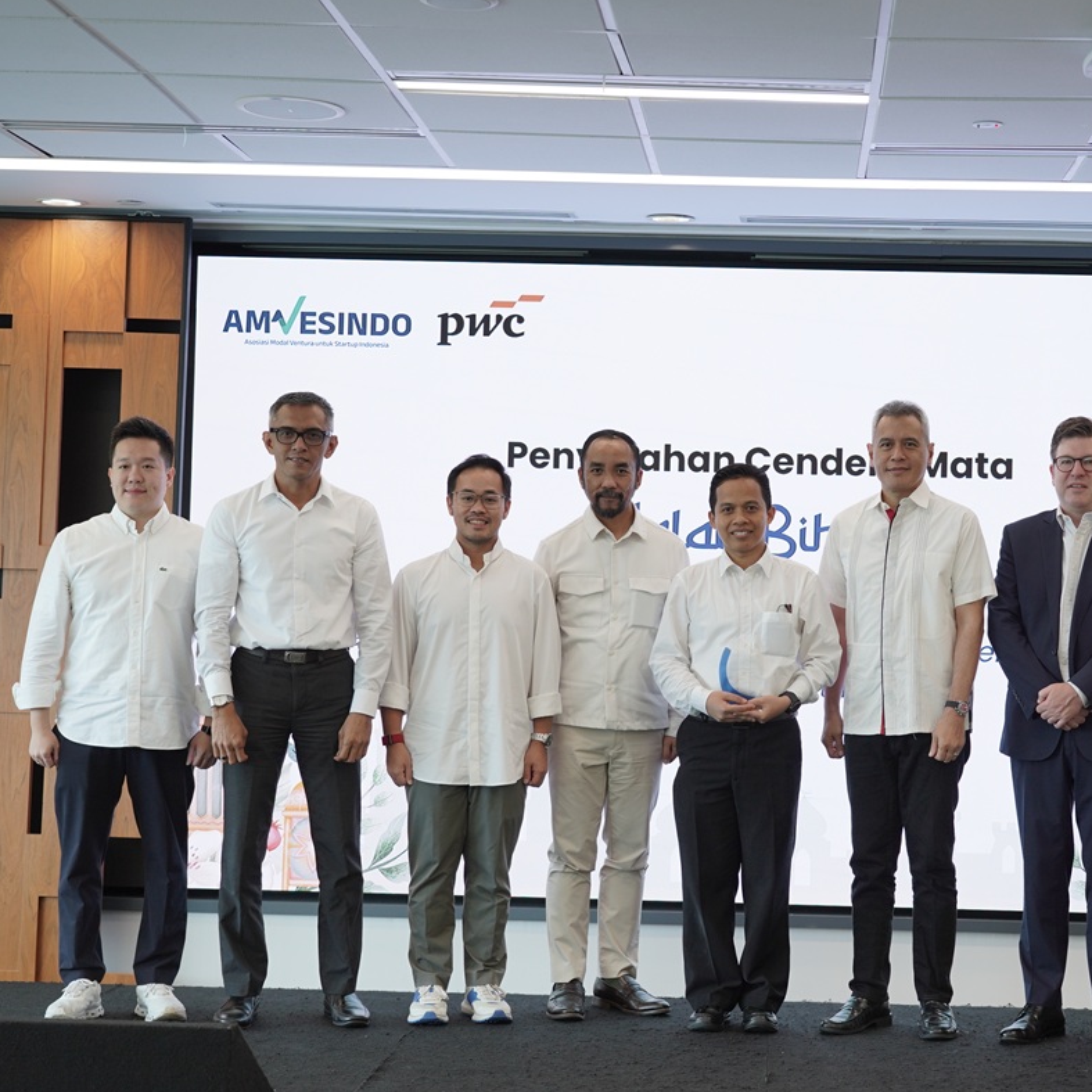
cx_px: 718
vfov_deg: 26.1
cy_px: 546
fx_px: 2356
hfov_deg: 26.0
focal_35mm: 66
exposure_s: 1/60
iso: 400
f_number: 4
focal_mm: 51
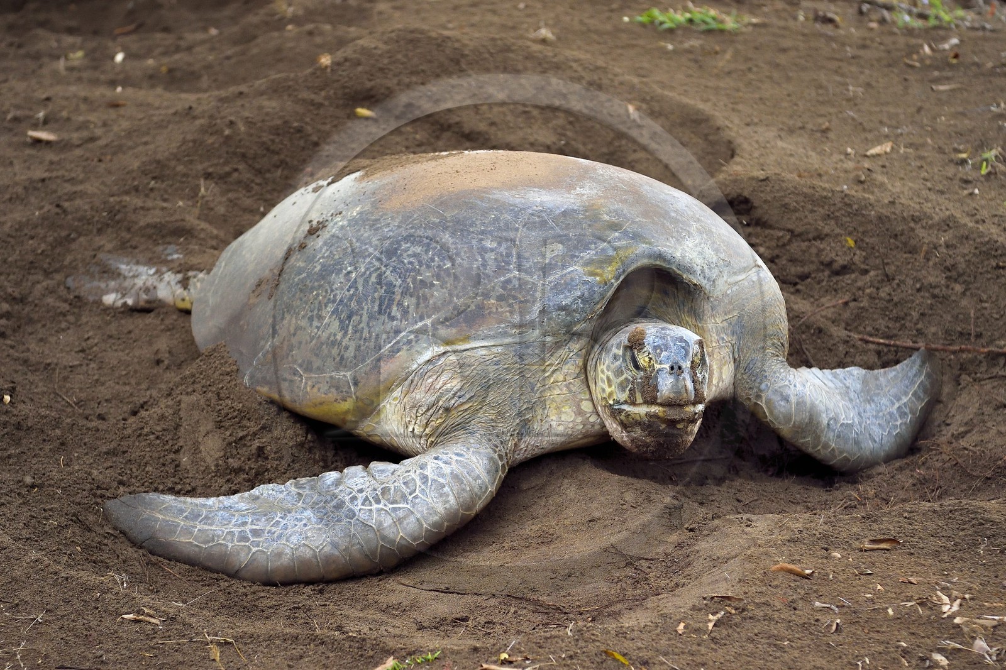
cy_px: 335
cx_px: 503
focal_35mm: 65
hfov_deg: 31.0
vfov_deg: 20.9
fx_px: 1816
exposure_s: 1/80
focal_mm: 65
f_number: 4
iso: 1600
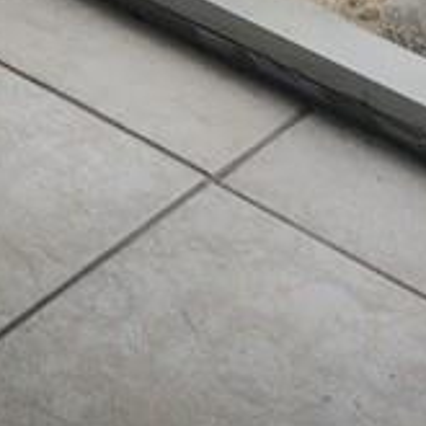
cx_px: -594
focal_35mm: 197
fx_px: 2743
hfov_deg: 8.2
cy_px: -1113
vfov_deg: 7.2
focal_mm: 5.4
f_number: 1.8
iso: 20
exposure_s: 1/247
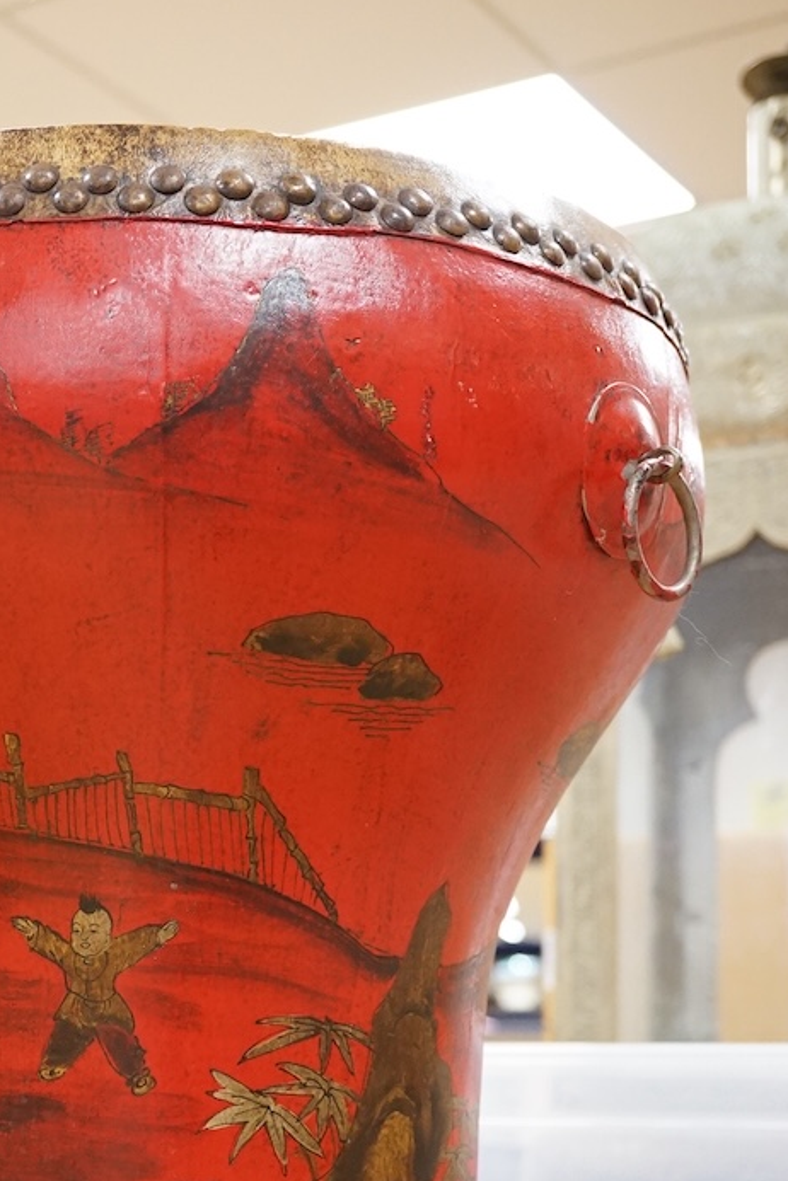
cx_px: 159
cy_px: 780
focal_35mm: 73
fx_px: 2397
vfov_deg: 27.5
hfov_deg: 18.5
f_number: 6.3
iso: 2500
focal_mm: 30
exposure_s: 1/125
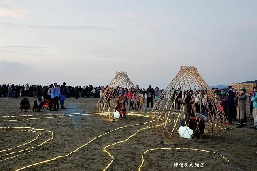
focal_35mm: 43
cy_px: 86
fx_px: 307
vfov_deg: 31.2
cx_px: 128
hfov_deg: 45.4
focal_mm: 15.9
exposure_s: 1/50
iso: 640
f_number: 4
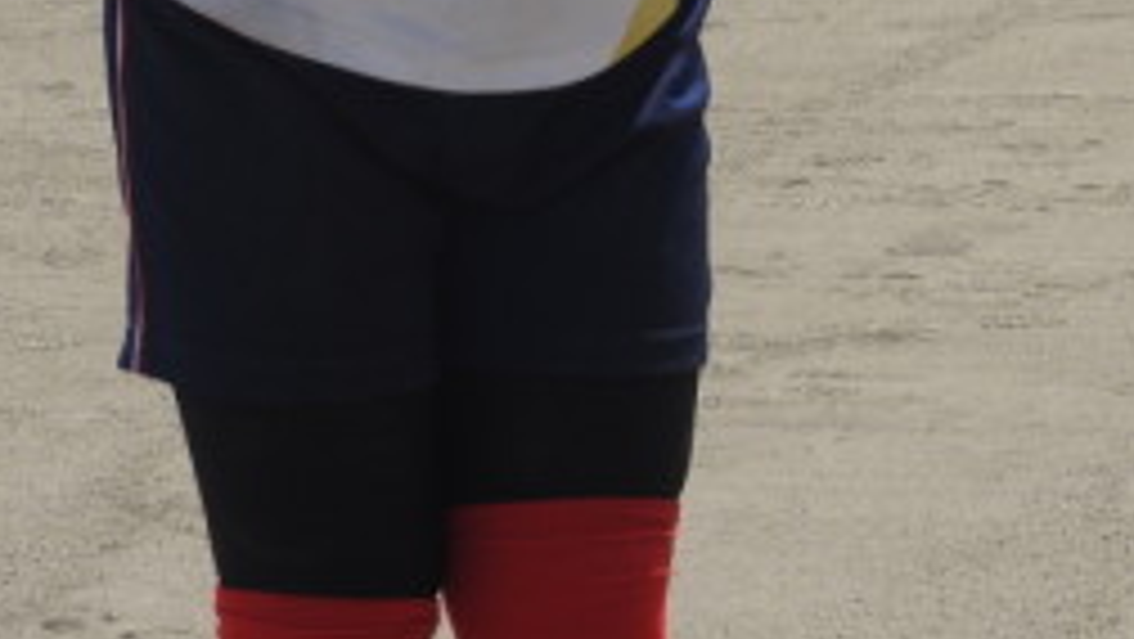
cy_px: -320
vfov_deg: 2.8
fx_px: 13266
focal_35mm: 441
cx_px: 1035
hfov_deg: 4.9
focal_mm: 30.5
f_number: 5.2
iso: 100
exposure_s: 1/500
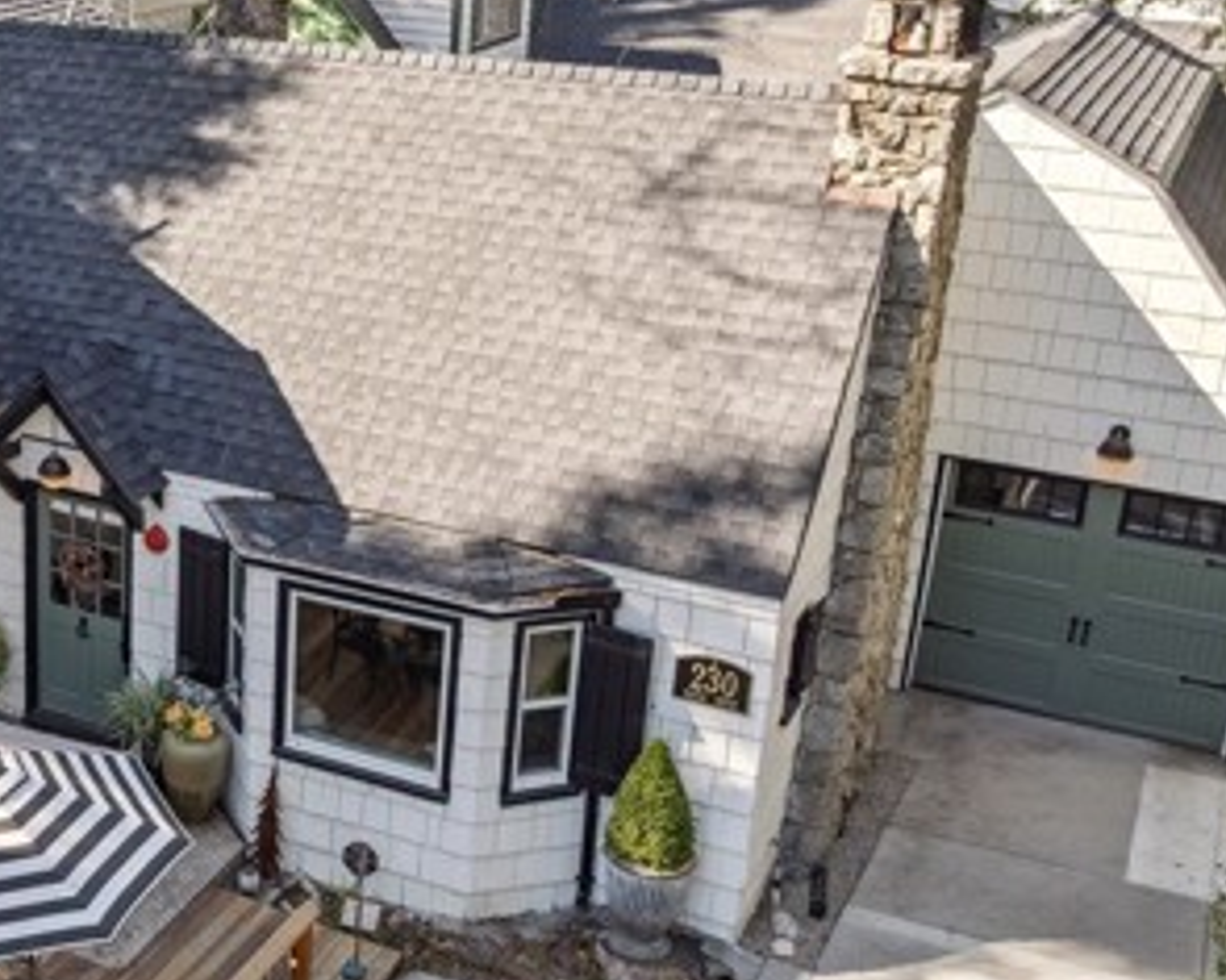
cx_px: 75
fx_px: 1850
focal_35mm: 51
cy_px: 473
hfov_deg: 34.2
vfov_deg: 29.7
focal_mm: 12.3
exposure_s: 1/20
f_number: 2.8
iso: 100
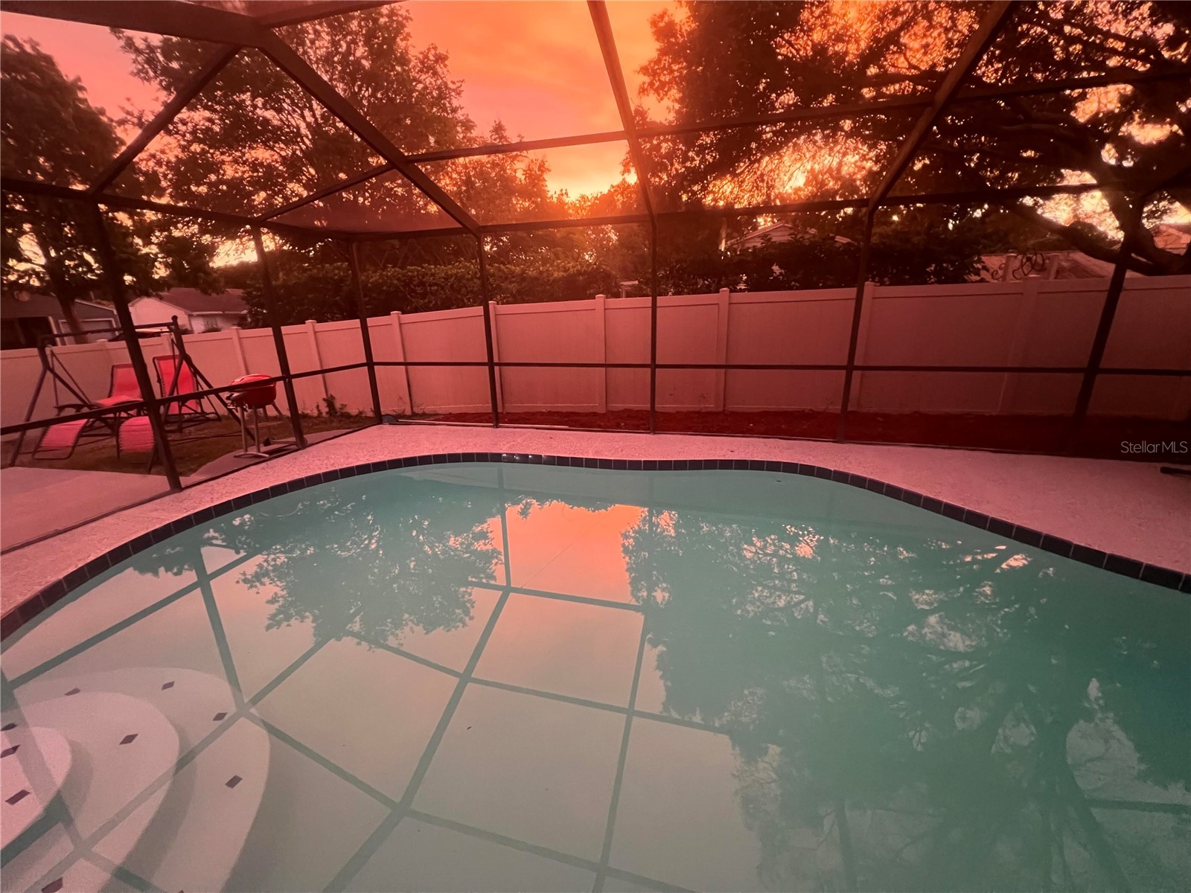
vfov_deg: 89.9
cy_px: 446
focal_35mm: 13
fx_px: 447
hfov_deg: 106.2
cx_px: 596
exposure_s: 1/60
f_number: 1.8
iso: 1000
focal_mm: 1.57
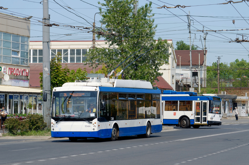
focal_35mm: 123
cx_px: 124
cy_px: 82
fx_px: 849
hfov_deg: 16.7
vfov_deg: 11.1
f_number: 8
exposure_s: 1/400
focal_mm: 82
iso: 100
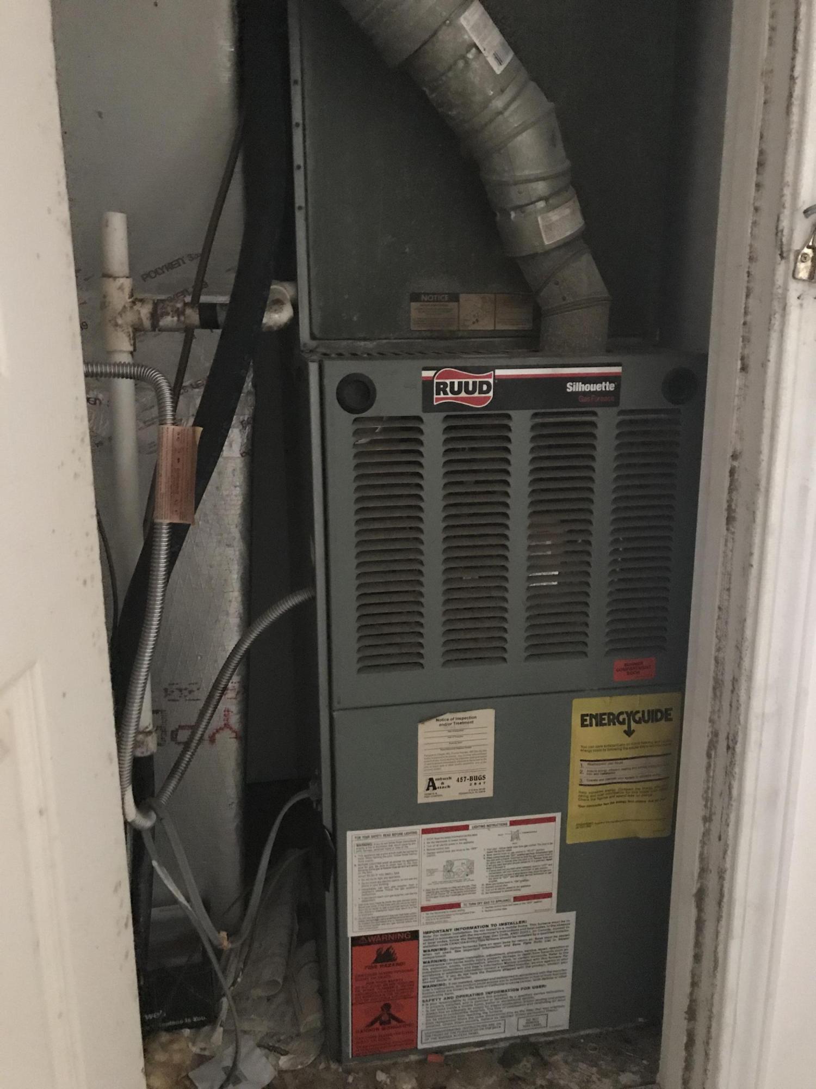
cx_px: 408
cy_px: 544
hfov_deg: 49.7
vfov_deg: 63.4
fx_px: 880
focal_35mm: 28
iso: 160
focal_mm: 3.99
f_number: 1.8
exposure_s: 1/4
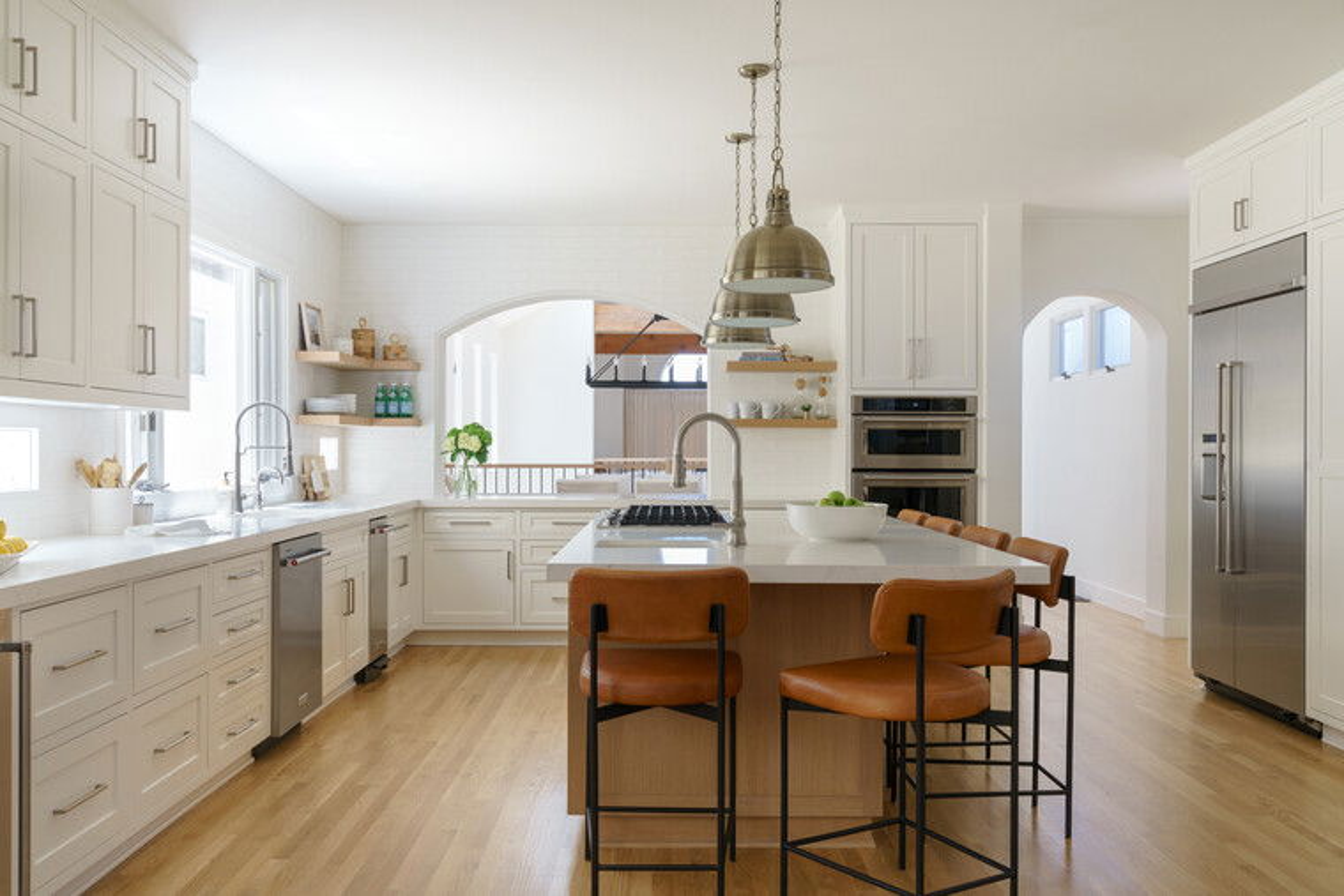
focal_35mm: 31
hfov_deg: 60.3
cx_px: 672
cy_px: 448
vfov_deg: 42.3
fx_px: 1157
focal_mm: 31
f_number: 10
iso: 320
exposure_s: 1/8
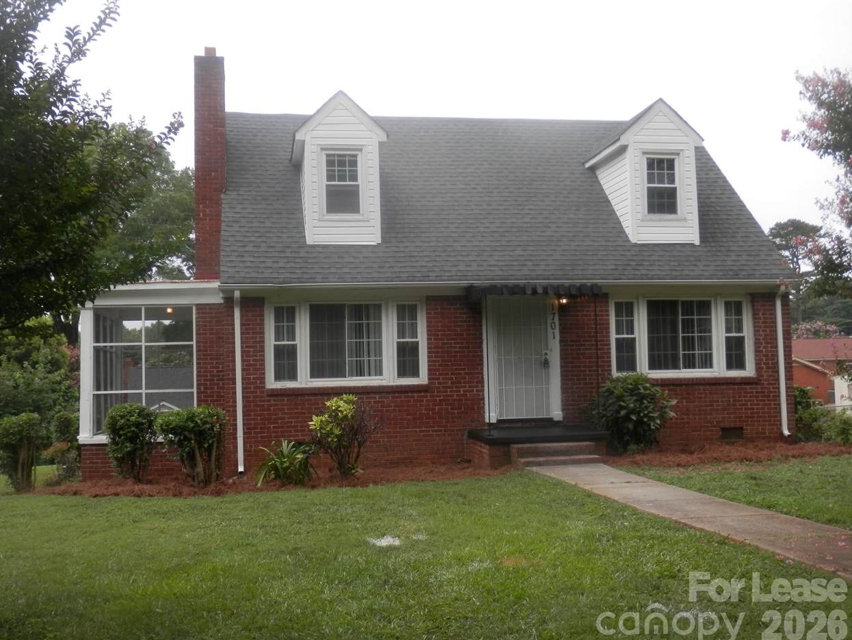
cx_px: 416
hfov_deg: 49.0
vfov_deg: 37.7
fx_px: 935
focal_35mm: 38
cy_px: 327
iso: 80
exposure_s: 1/200
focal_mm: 6.6
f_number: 3.6
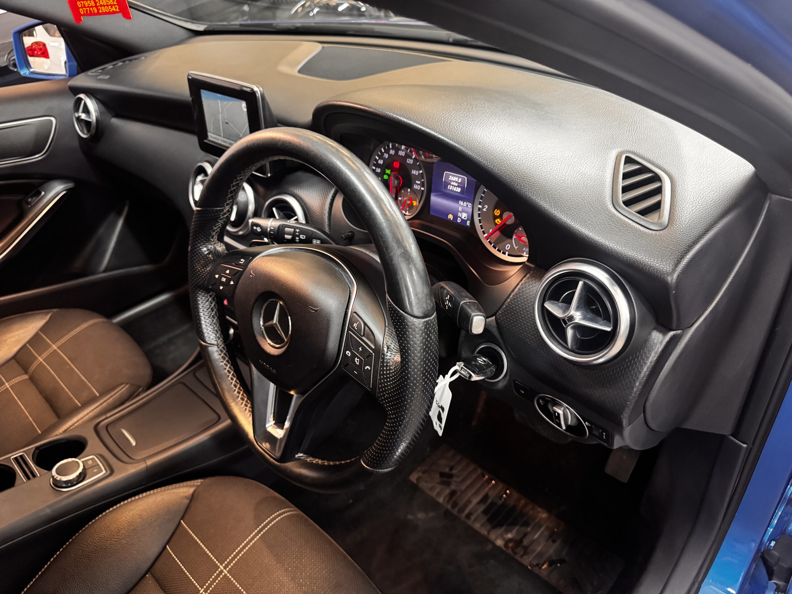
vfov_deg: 56.8
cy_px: 297
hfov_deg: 71.6
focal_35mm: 24
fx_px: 549
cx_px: 396
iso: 640
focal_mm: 6.76
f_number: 1.78
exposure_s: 1/33
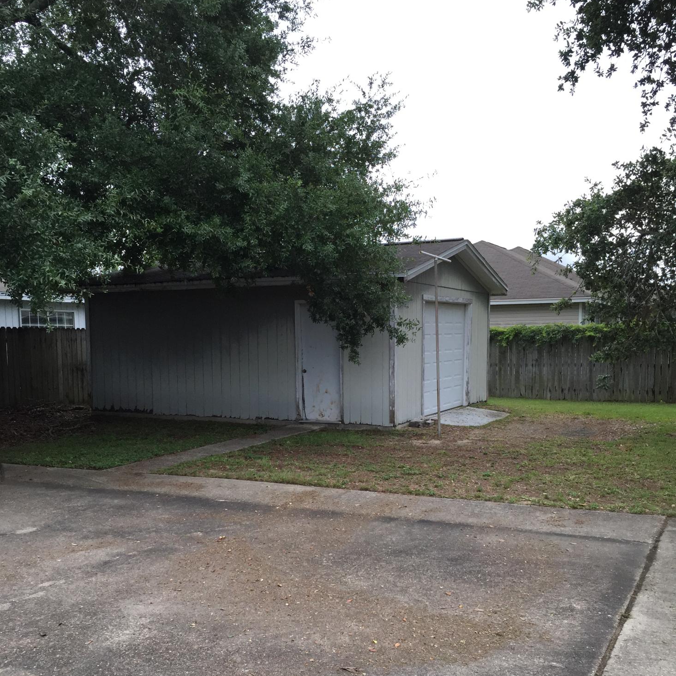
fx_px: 773
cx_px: 331
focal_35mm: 35
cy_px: 435
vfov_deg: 46.7
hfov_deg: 47.2
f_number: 2.2
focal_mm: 4.15
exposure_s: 1/1364
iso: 50
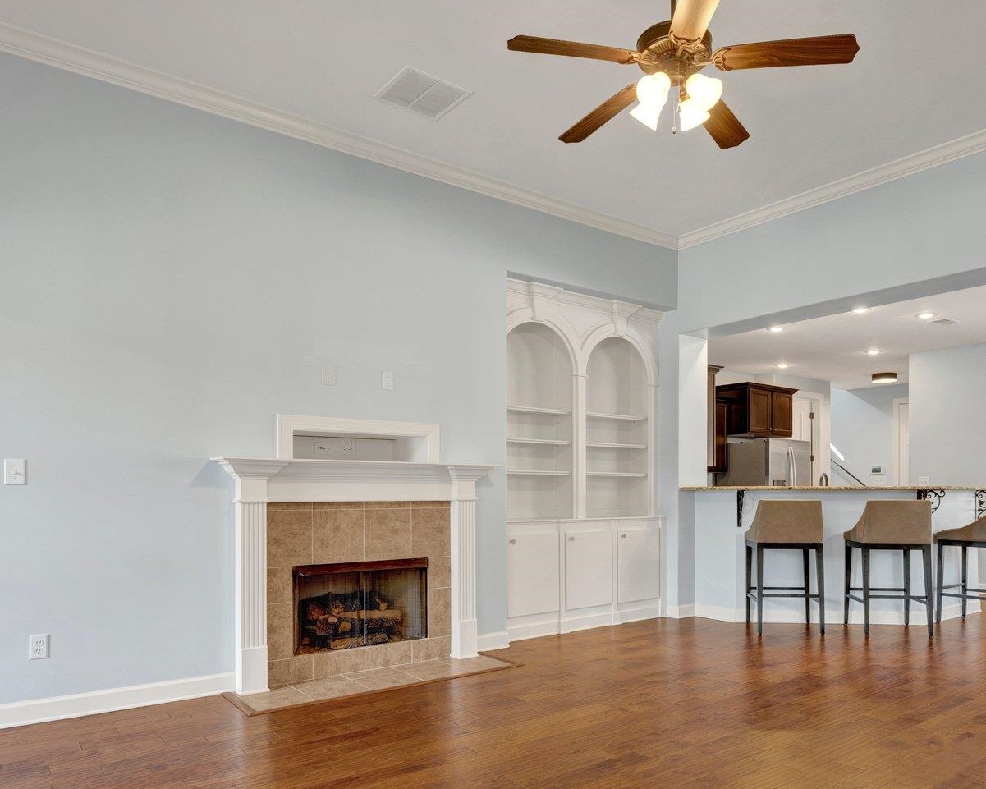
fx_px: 719
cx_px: 551
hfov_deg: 68.6
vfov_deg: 56.4
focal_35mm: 25
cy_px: 520
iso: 400
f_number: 8
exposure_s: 1/10
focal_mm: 15.4
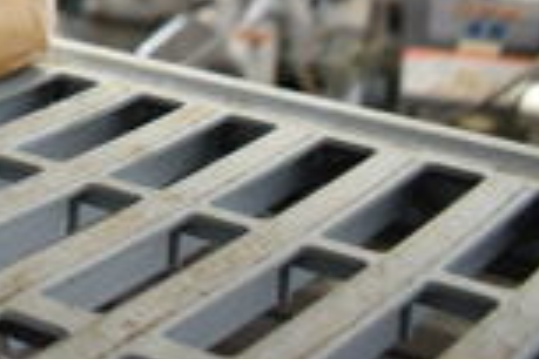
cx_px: -458
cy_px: -313
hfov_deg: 15.8
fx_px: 1617
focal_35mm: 108
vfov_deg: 11.6
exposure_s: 1/30
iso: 640
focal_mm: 18
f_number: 3.5
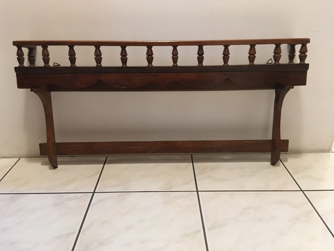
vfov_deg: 48.2
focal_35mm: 29
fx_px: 280
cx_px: 167
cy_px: 126
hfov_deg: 61.7
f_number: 2.2
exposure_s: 1/20
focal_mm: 4.15
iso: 200
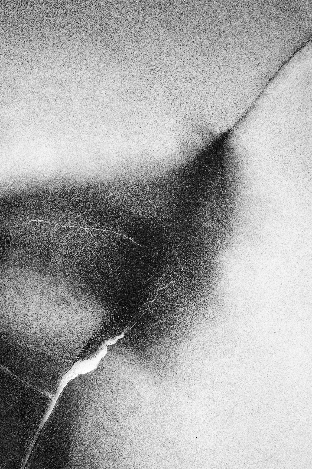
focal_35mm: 70
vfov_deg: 28.8
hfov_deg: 19.5
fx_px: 910
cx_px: 156
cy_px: 234
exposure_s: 1/200
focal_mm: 25.71
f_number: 7.1
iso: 800
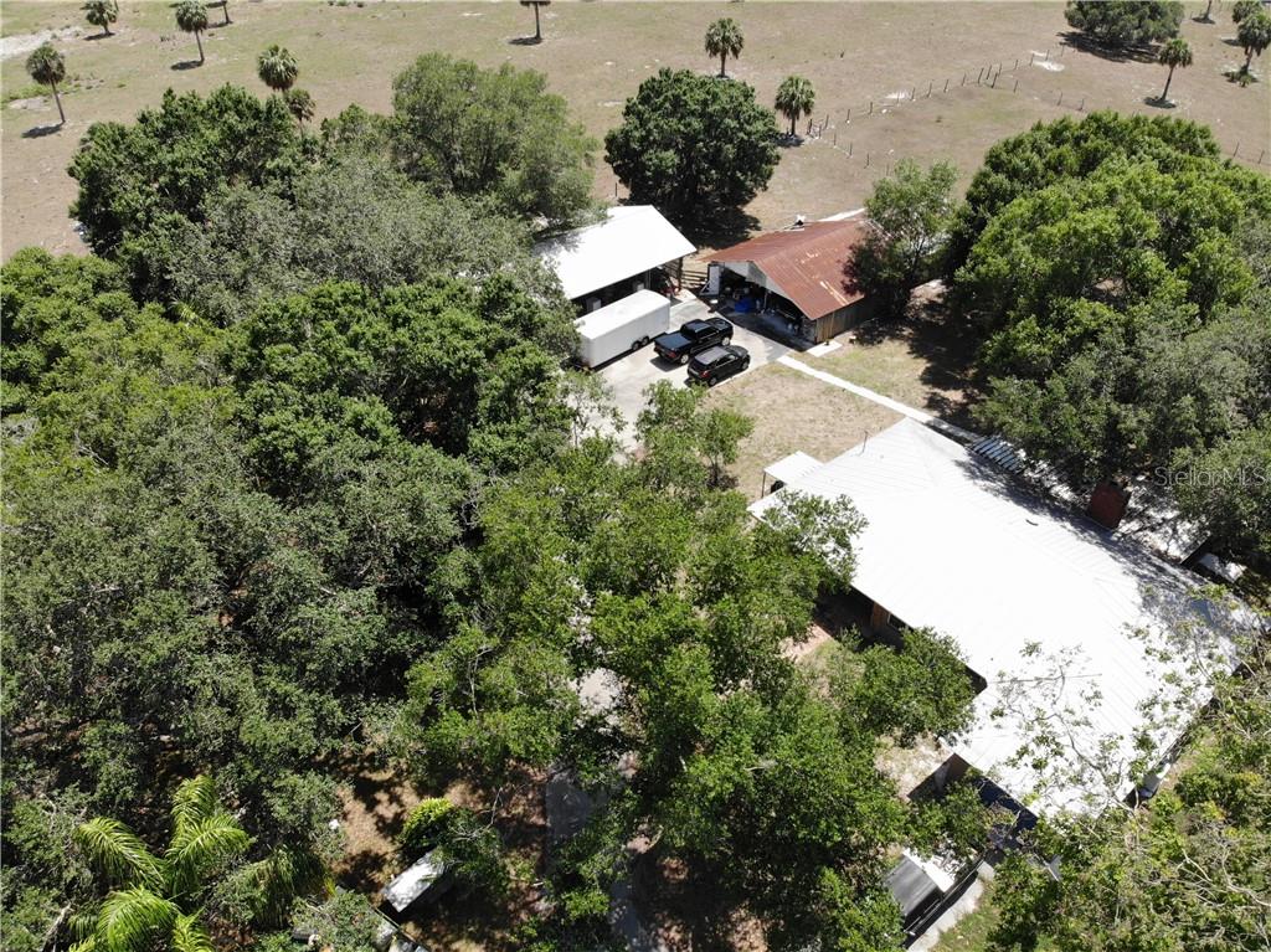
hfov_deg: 71.6
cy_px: 476
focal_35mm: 24
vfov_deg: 56.8
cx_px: 636
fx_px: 881
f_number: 2.8
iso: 100
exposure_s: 1/529
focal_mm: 4.5
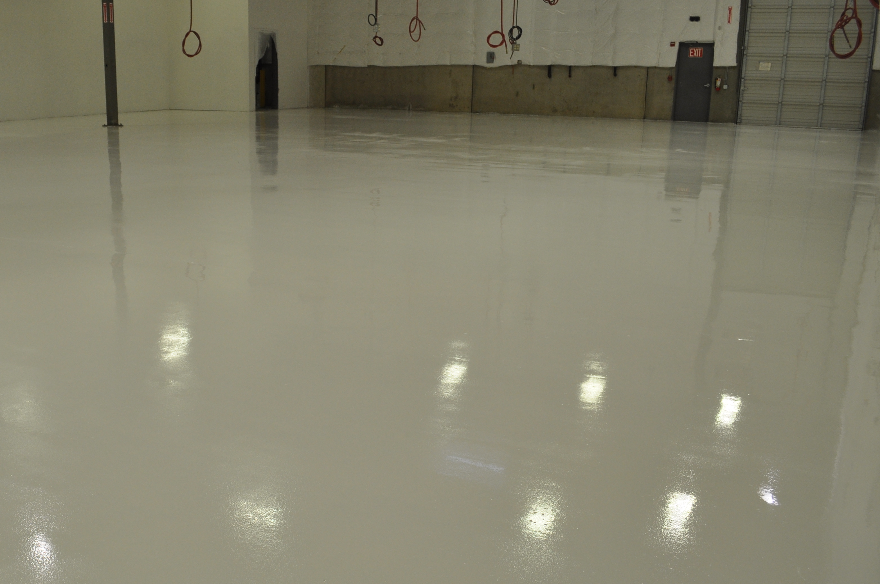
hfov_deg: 51.2
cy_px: 309
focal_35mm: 37
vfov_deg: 35.8
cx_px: 311
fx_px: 903
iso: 360
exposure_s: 1/125
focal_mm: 18
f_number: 5.6
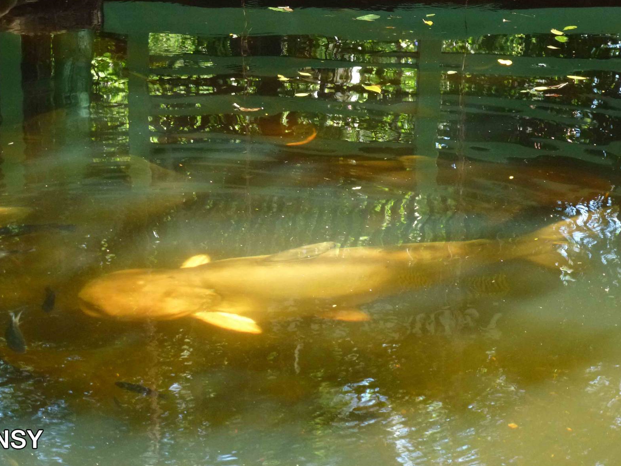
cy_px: 233
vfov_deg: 11.1
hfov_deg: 14.7
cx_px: 304
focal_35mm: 134
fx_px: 2404
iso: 400
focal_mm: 23.4
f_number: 5.2
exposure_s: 1/40
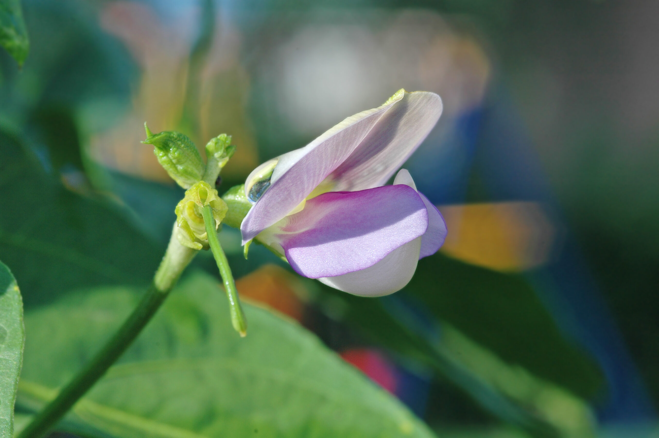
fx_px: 2880
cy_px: 219
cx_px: 330
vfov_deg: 8.7
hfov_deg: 13.1
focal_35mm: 158
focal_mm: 105
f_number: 14
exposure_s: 1/100
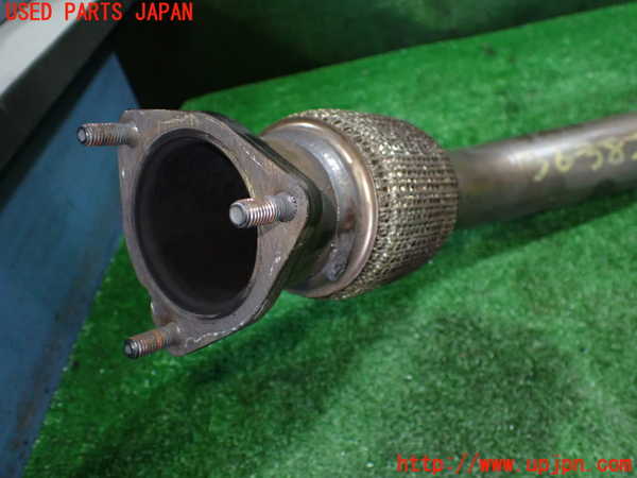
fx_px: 552
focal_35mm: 30
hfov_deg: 60.0
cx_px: 318
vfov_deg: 46.8
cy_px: 239
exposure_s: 1/100
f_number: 2.3
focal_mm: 5.4
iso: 800
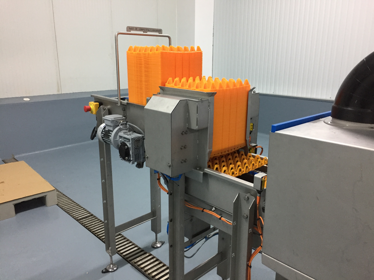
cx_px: 187
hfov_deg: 61.7
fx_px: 313
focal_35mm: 29
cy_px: 140
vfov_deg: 48.2
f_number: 2.2
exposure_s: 1/33
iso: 160
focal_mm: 4.15
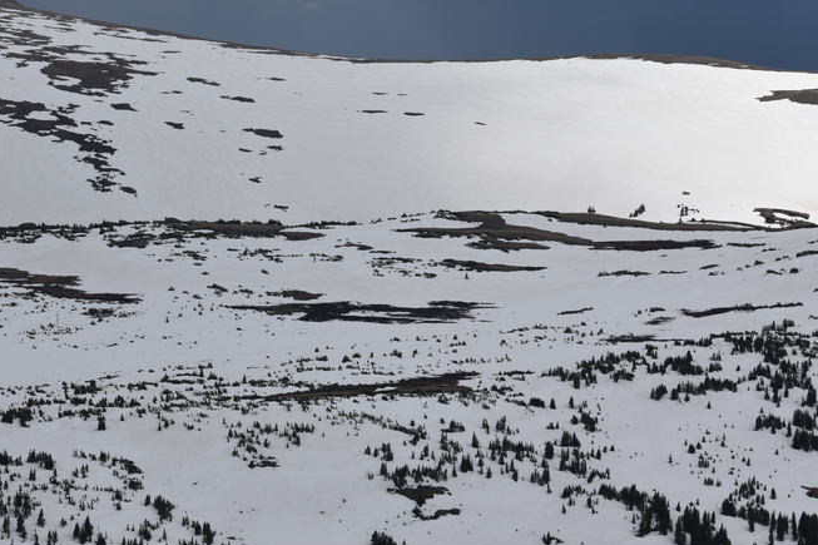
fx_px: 3475
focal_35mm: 153
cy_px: 134
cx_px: 377
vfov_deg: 9.0
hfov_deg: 13.4
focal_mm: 78
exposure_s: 1/400
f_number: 11
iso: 100
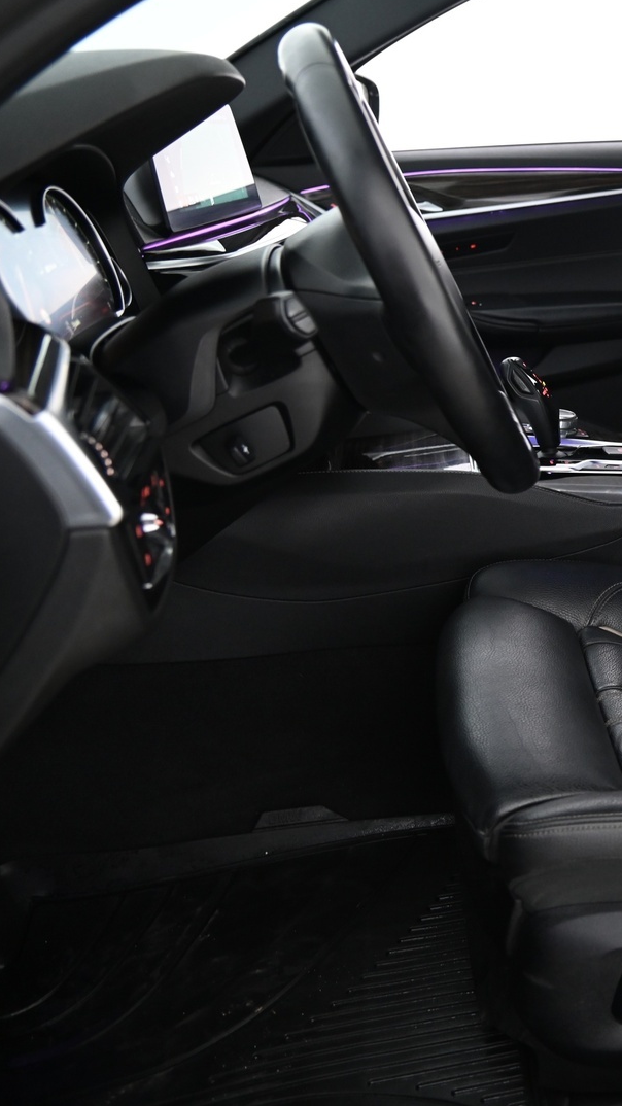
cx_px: 764
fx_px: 1114
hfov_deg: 27.2
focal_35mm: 38
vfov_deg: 52.8
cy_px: 551
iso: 2000
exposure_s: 1/15
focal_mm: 24
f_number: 4
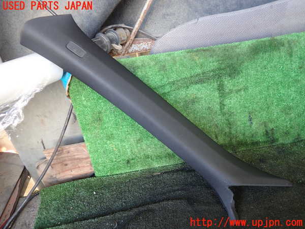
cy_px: 114
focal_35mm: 30
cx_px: 152
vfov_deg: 46.8
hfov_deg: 60.0
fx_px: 264
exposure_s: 1/40
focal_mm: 5.4
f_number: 2.3
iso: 200
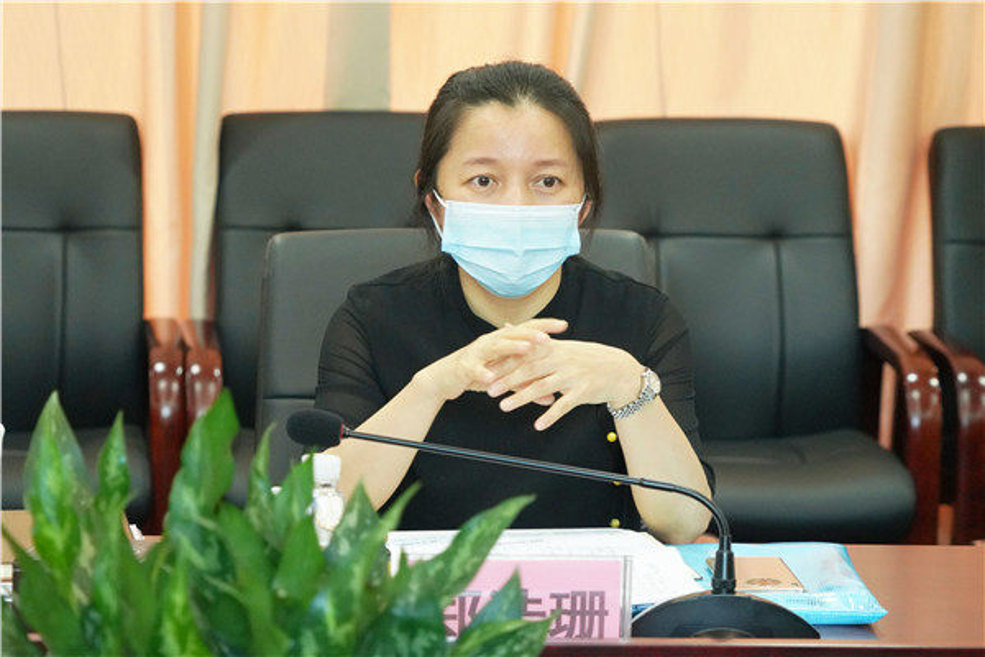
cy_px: 328
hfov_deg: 21.2
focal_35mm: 96
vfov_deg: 14.3
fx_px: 2626
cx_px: 492
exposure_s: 1/160
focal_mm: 96
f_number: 5.6
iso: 3200
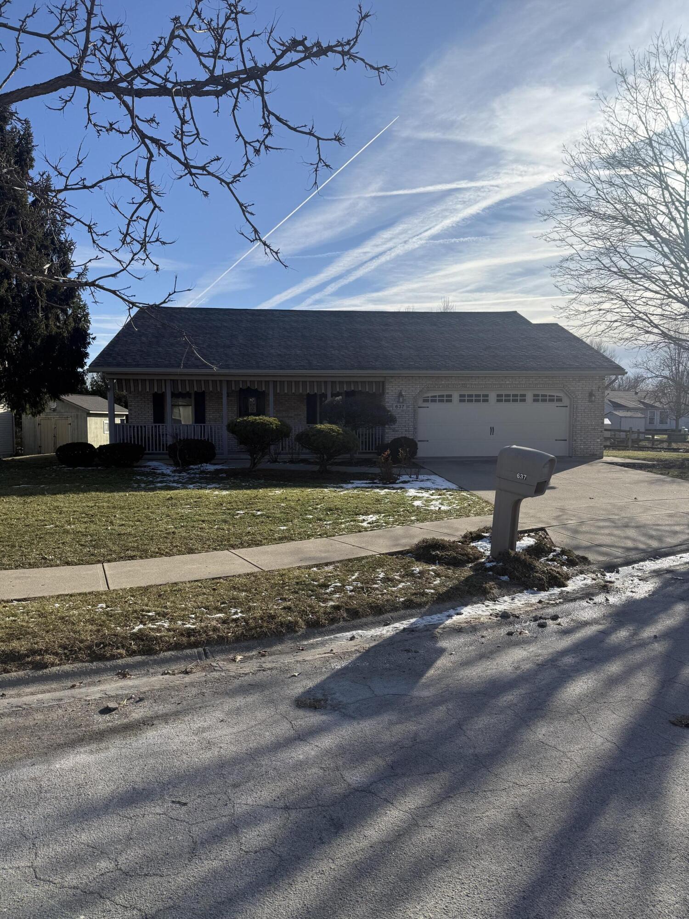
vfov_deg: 71.6
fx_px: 637
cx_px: 344
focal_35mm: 24
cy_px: 460
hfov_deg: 56.8
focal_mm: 6.76
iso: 100
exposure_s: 1/6711
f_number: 1.78
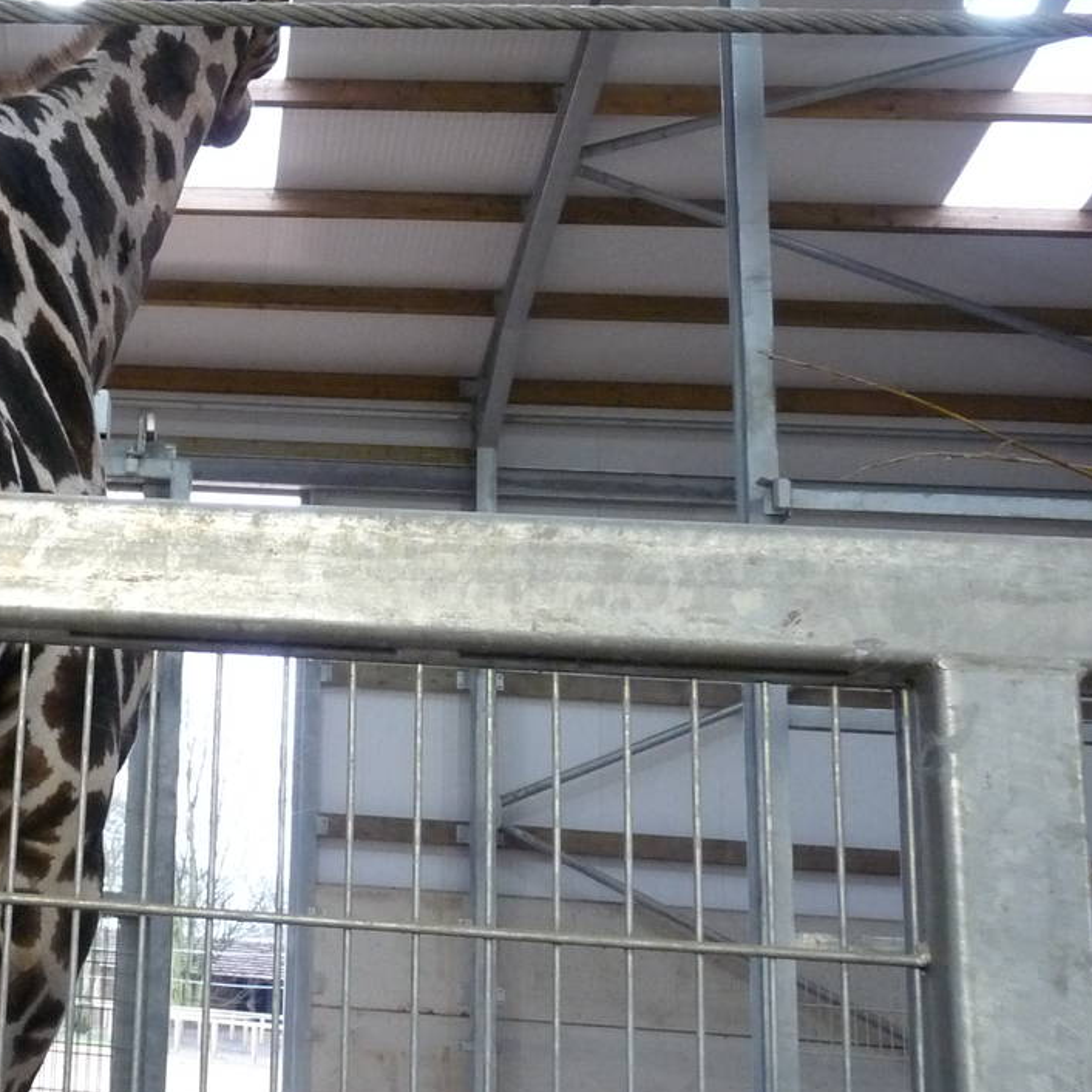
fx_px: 1927
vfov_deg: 31.6
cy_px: 483
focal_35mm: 54
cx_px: -49
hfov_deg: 29.2
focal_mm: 4.8
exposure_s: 1/25
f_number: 2.8
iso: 400
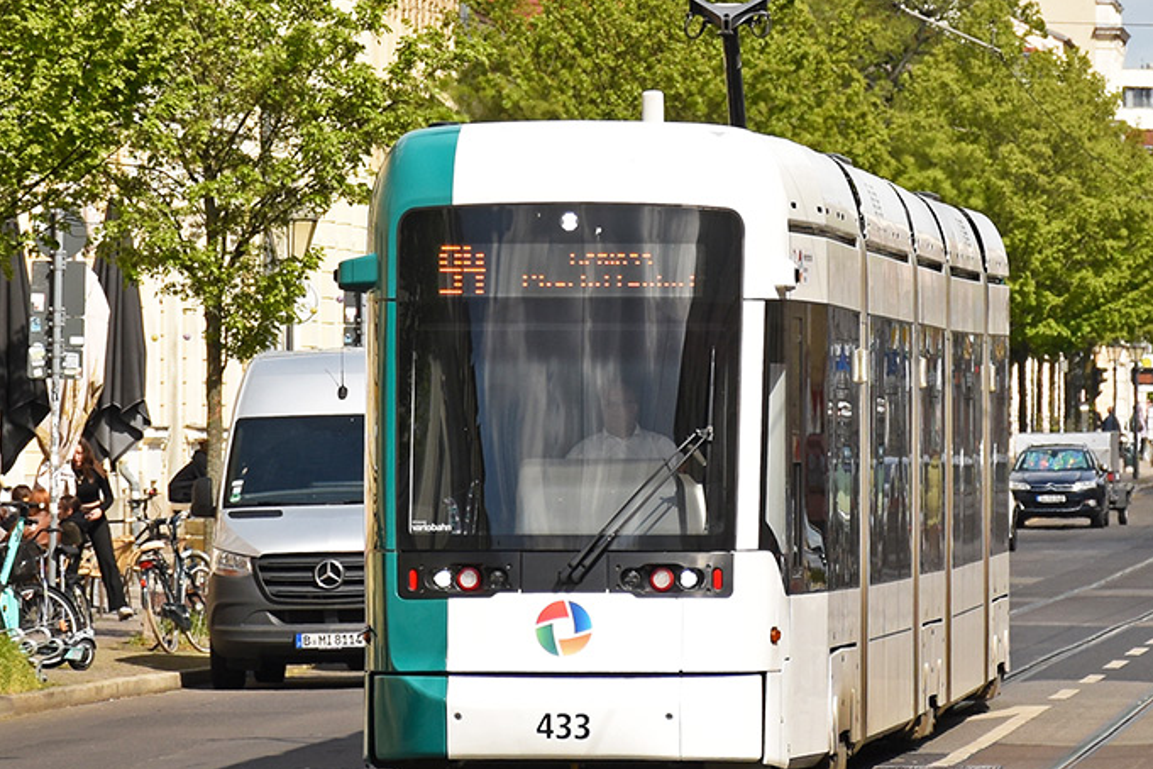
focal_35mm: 317
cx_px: 608
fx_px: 10152
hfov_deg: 6.5
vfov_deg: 4.3
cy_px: 224
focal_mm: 100
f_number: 5.6
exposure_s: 1/1000
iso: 200
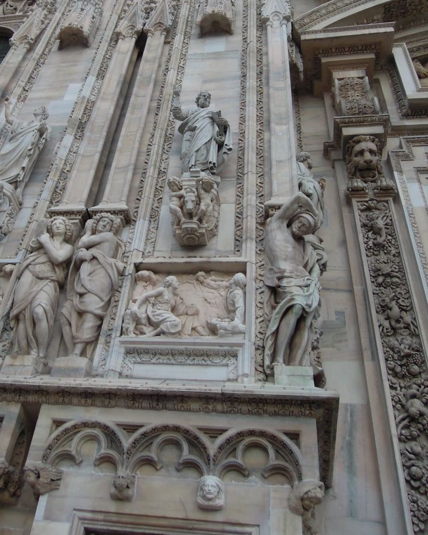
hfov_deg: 41.9
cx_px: 163
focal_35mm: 35
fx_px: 554
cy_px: 158
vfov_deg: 50.2
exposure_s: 1/50
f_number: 2.8
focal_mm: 4.3
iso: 160
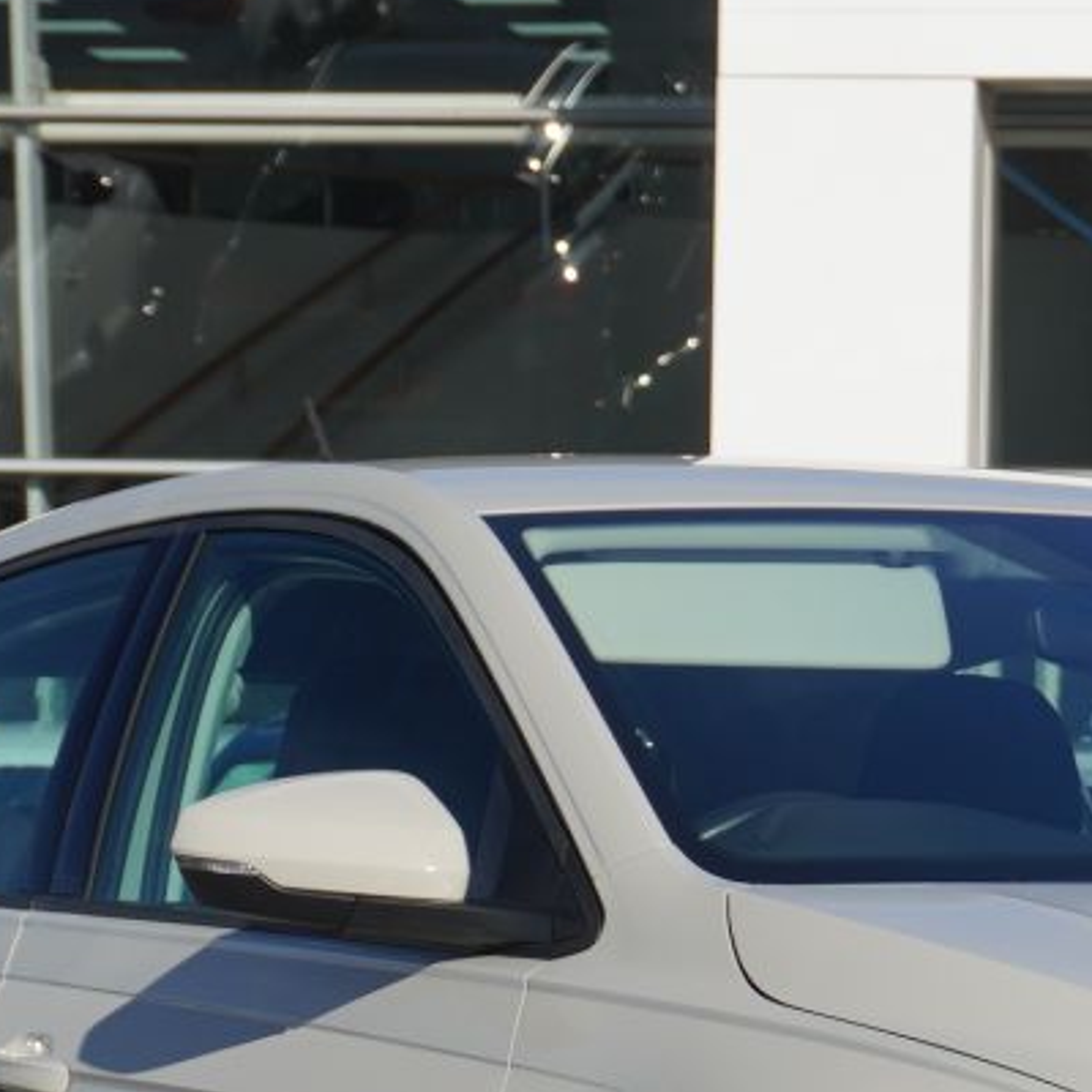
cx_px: 1141
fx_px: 7995
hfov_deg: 7.8
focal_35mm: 224
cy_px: 1059
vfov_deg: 7.8
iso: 100
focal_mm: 44
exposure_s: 1/250
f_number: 7.1
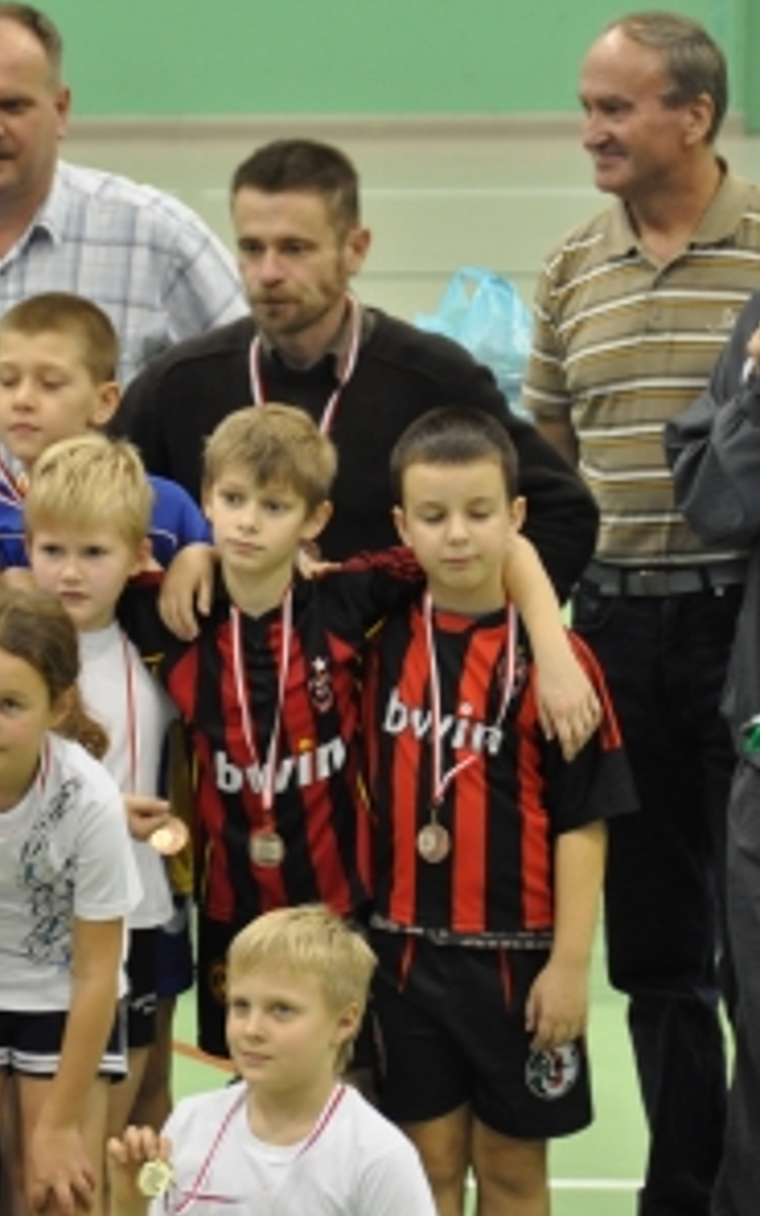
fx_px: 11533
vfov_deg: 6.0
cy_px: 610
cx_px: 82
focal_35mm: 348
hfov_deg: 3.8
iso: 1600
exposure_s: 1/50
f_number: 5.6
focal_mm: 150
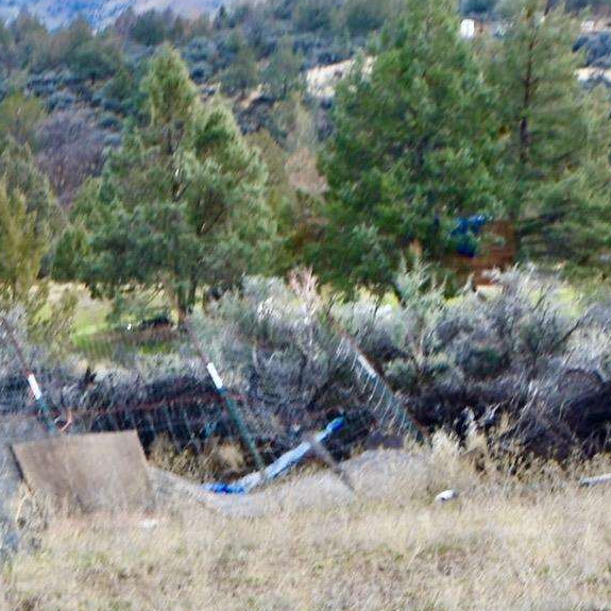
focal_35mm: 133
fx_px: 2656
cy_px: 847
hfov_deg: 12.9
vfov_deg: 12.6
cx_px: -5
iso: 100
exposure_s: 1/80
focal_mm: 24
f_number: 8
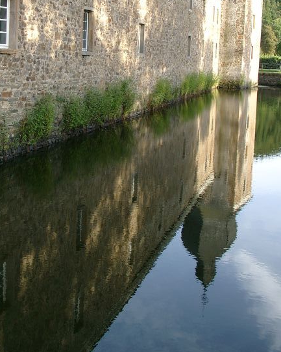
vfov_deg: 37.4
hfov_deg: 30.7
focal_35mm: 49
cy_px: 101
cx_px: 108
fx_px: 510
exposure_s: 1/76.6
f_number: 4
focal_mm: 7.13
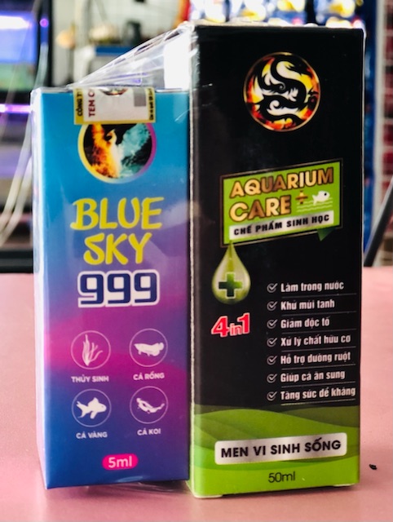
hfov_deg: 25.7
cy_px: 261
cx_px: 196
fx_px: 861
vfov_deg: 33.7
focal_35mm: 57
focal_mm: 6.6
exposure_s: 1/33
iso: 50
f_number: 2.8
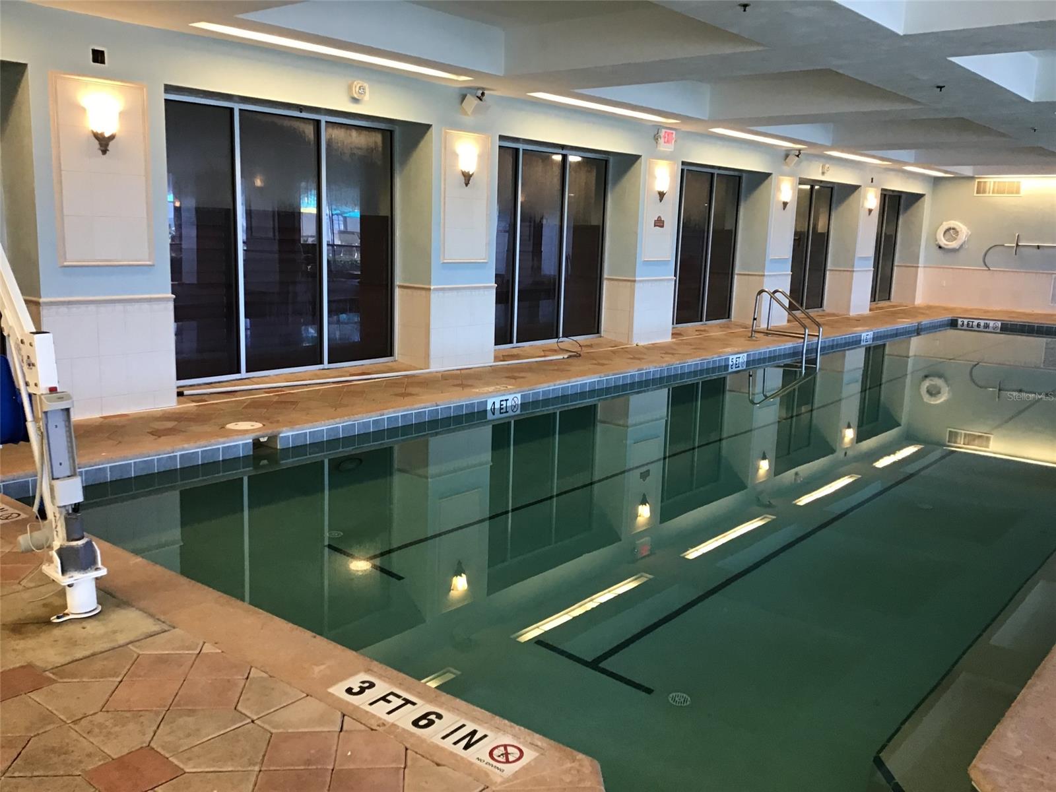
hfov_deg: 58.4
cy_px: 396
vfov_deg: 45.4
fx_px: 946
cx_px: 528
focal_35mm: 31
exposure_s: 1/30
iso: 80
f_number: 2.4
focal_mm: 3.3
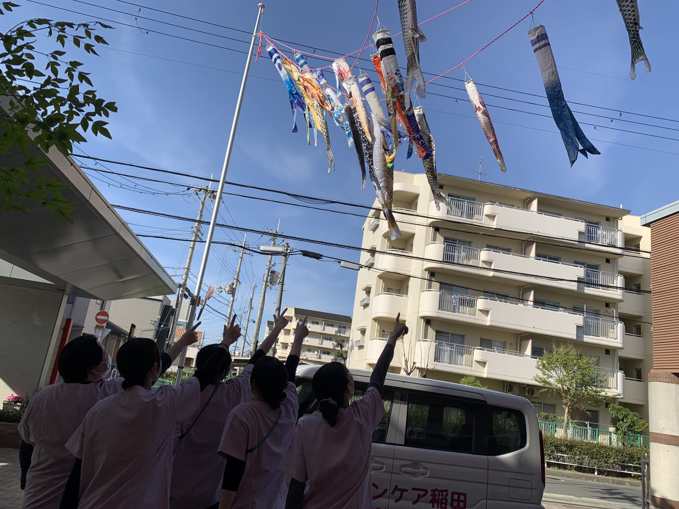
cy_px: 254
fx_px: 510
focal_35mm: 26
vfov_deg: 53.1
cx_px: 340
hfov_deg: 67.3
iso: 25
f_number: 1.8
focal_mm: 4.25
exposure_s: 1/2364
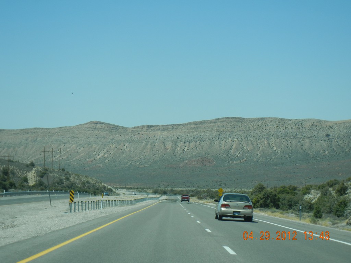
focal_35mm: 102
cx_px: 176
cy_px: 132
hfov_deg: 19.3
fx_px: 1034
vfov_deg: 14.5
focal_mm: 18.3
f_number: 9
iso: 160
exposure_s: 1/252
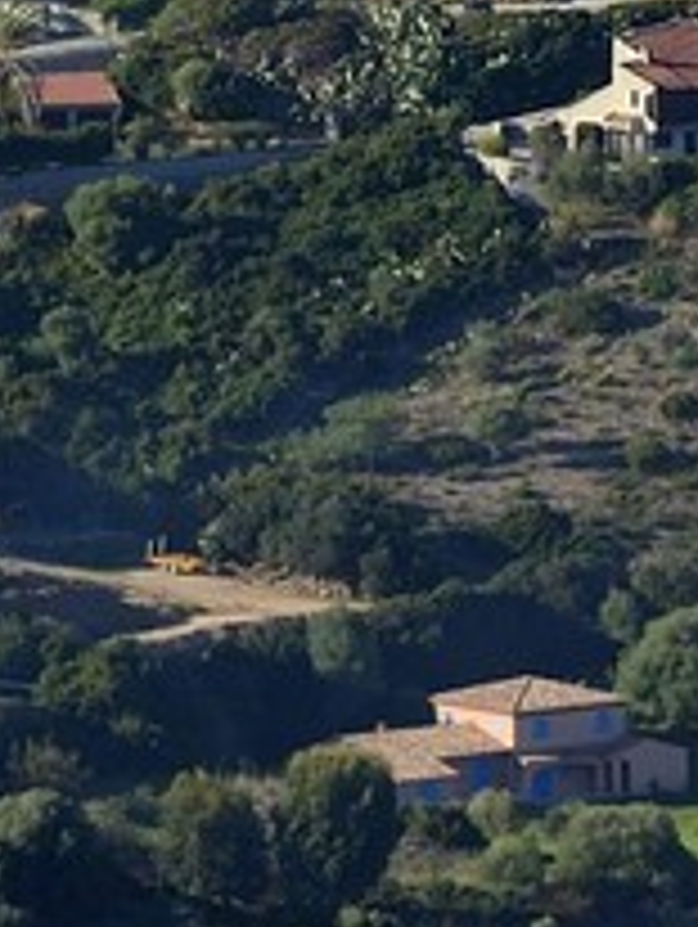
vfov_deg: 2.9
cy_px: -126
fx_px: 18379
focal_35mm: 685
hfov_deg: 2.1
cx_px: 3017
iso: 400
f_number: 8
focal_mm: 92
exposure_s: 1/1000
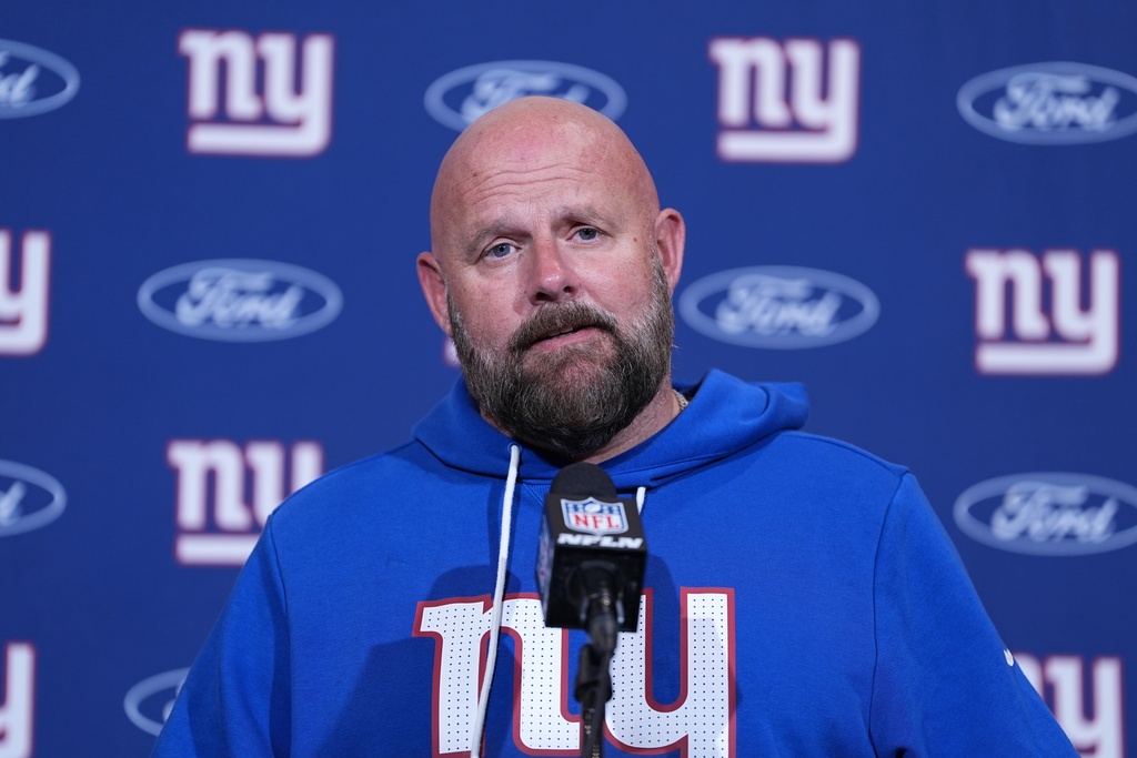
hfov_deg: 10.3
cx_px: 568
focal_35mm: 200
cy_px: 379
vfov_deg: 6.9
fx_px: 6317
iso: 500
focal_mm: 200
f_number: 2.8
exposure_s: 1/320
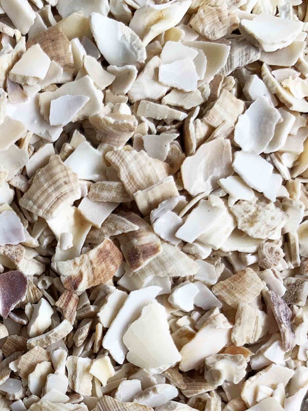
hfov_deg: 26.3
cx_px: 11
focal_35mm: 53
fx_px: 629
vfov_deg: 34.2
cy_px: 368
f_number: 1.8
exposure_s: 1/683
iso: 25
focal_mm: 4.25
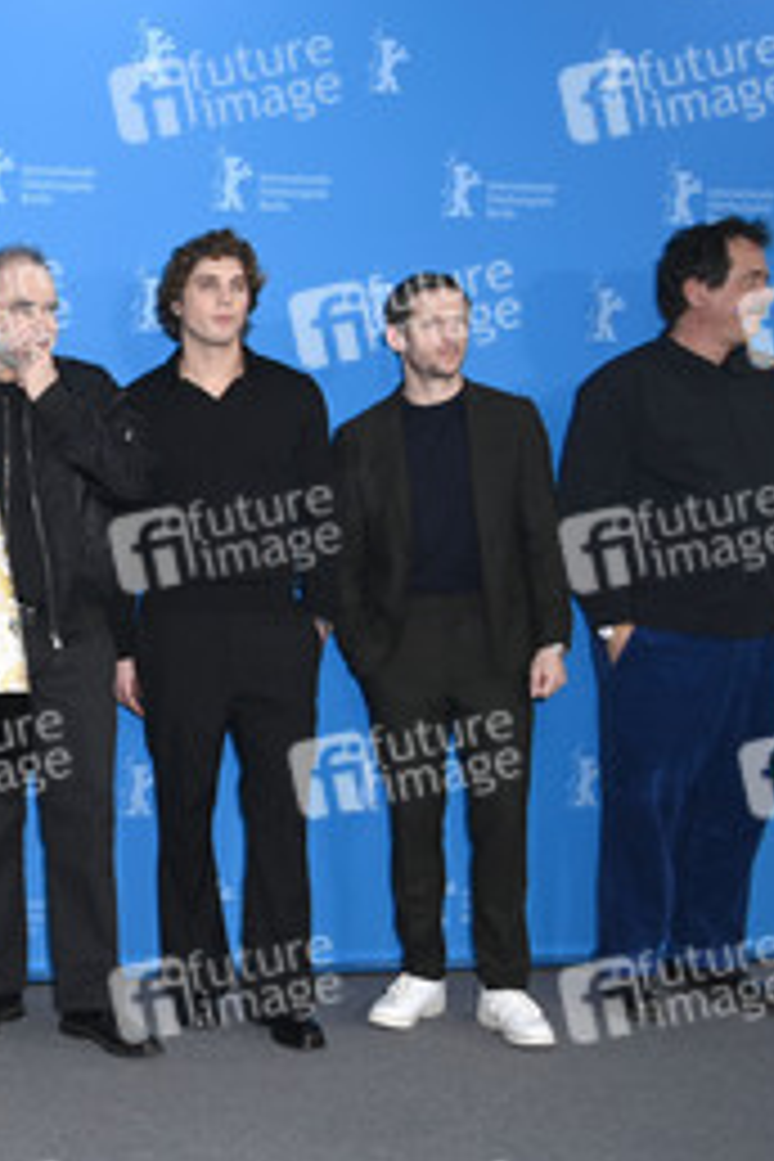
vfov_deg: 35.6
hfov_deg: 22.3
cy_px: 652
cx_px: -164
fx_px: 1806
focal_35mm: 56
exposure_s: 1/250
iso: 800
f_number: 5.6
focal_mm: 32
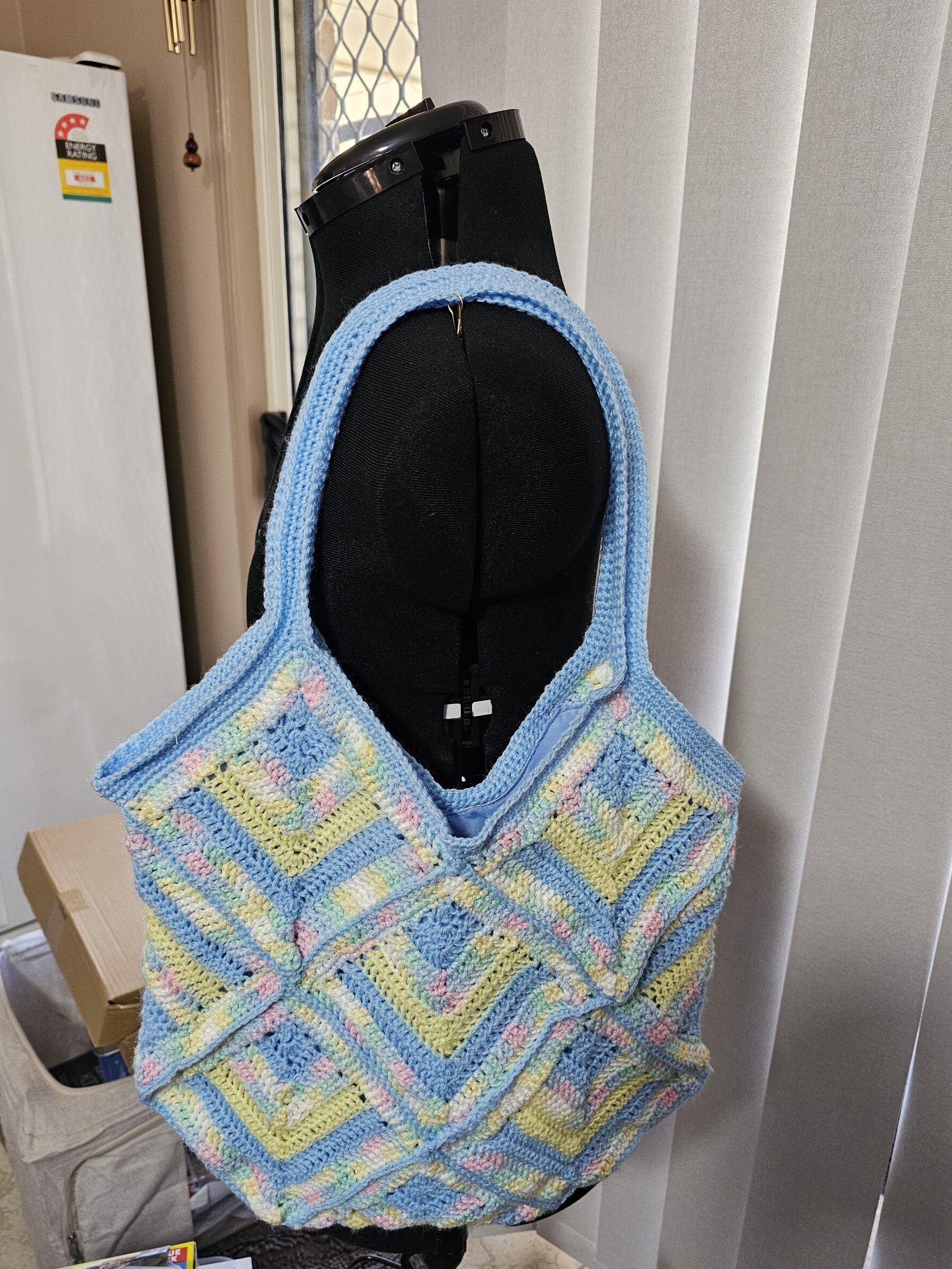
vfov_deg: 69.4
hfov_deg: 54.8
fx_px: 917
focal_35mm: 25
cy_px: 623
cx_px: 507
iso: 640
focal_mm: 6.3
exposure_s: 1/50
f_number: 1.7
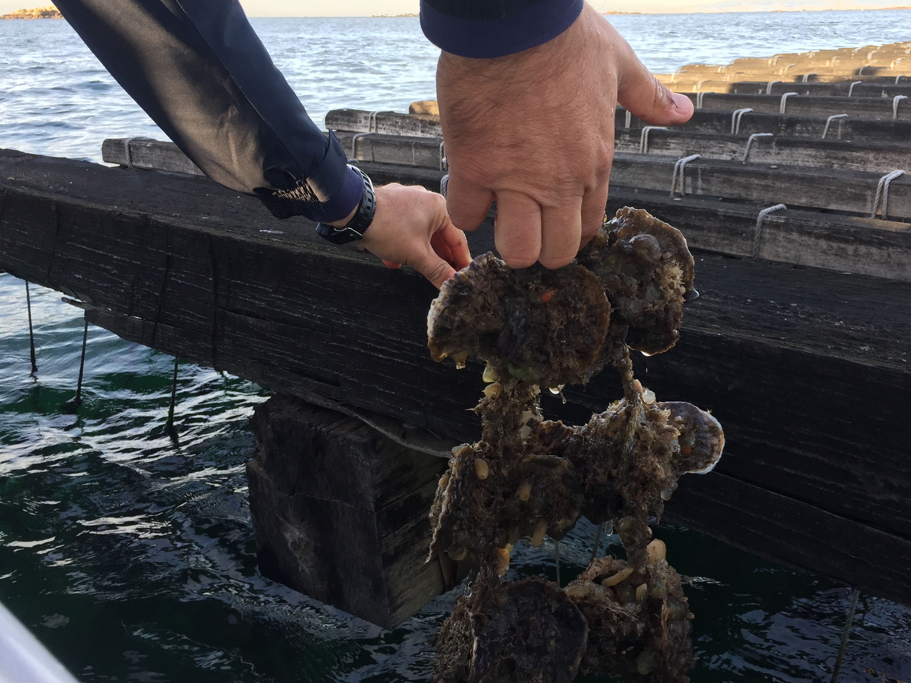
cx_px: 514
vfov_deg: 39.6
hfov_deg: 51.2
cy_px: 305
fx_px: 947
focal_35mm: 36
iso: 32
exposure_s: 1/183
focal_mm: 4.15
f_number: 2.2
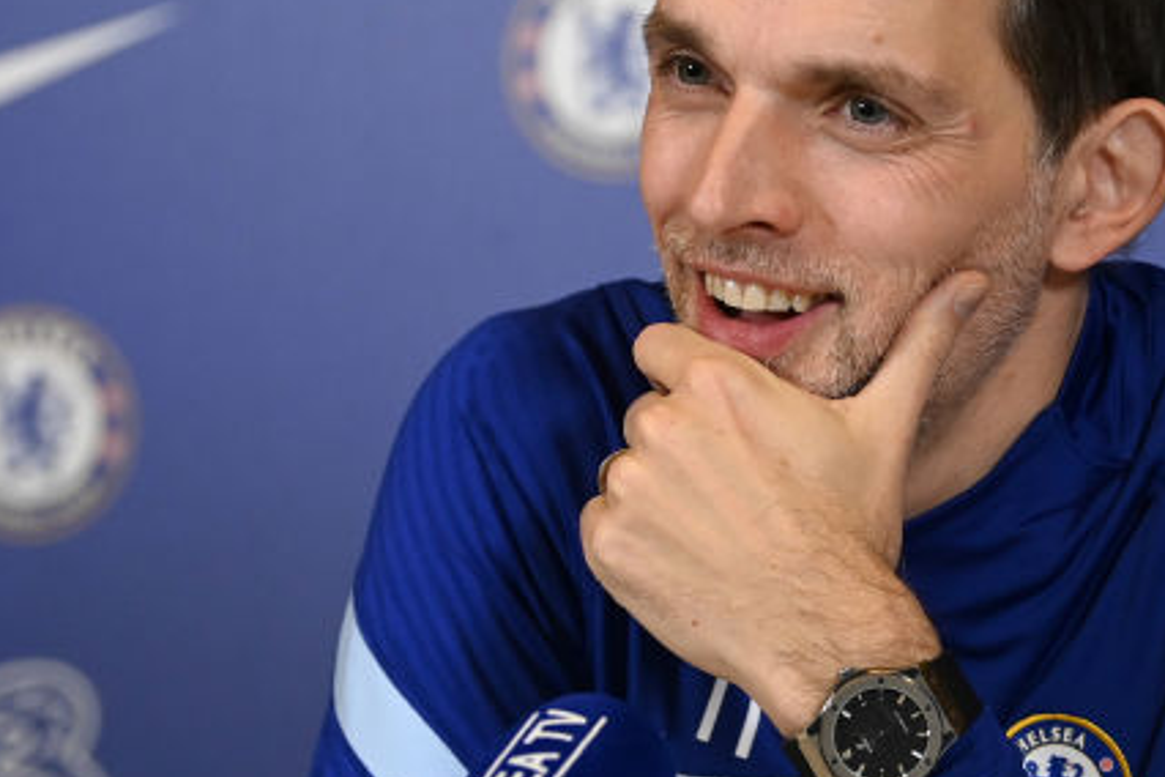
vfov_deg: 4.7
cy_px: 611
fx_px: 9481
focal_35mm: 293
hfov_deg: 7.0
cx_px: 845
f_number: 2.8
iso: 3200
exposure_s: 1/500
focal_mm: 122
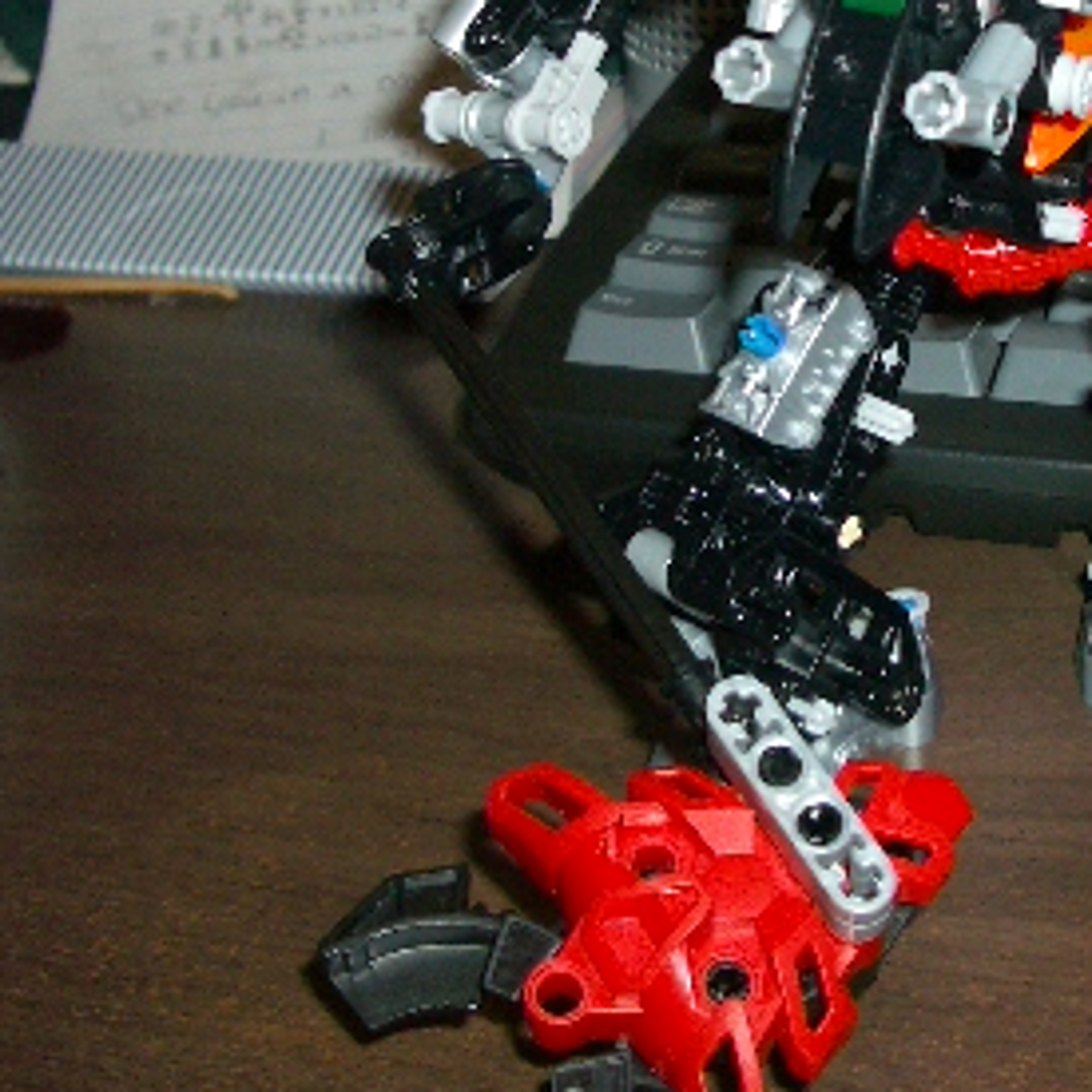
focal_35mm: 72
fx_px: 2570
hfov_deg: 23.5
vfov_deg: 23.7
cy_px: 254
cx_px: 945
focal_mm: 5.8
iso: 100
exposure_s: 1/60
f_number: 2.6
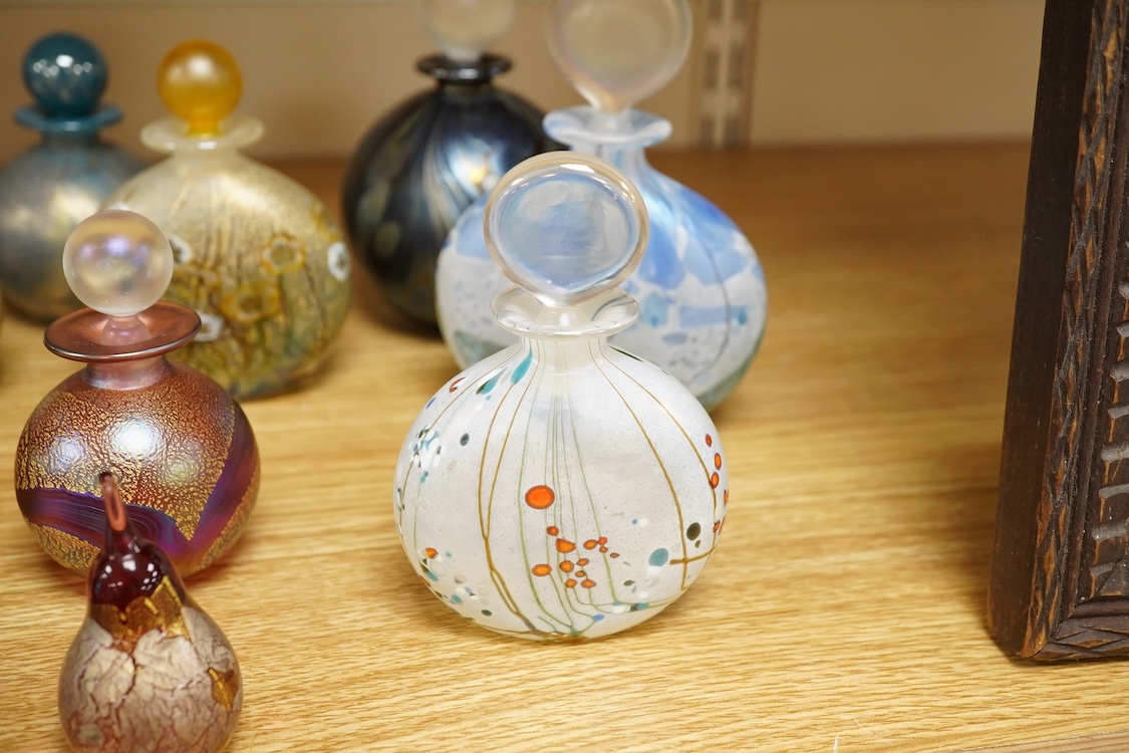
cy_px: 376
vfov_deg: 29.9
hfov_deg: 43.6
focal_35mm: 45
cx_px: 564
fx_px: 1411
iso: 2000
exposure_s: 1/125
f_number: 8
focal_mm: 30
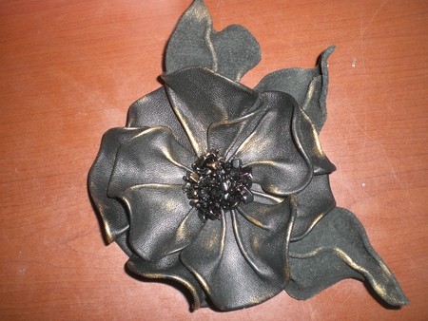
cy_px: 160
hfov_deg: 49.0
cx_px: 214
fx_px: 470
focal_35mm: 38
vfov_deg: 37.8
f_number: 3.1
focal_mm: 6.3
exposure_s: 1/60
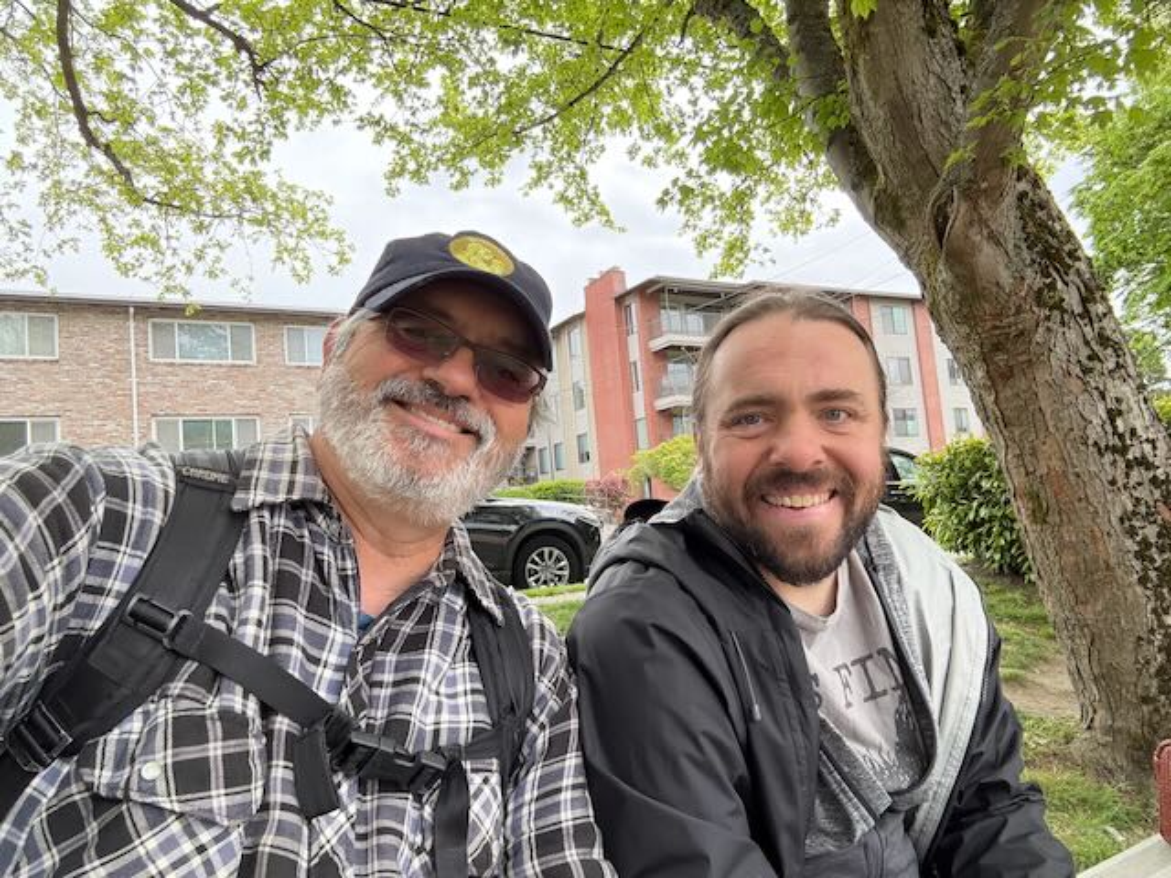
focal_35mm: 23
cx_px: 586
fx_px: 778
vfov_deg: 58.9
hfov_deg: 73.9
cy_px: 439
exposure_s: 1/238
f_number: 1.9
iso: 64
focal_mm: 2.69
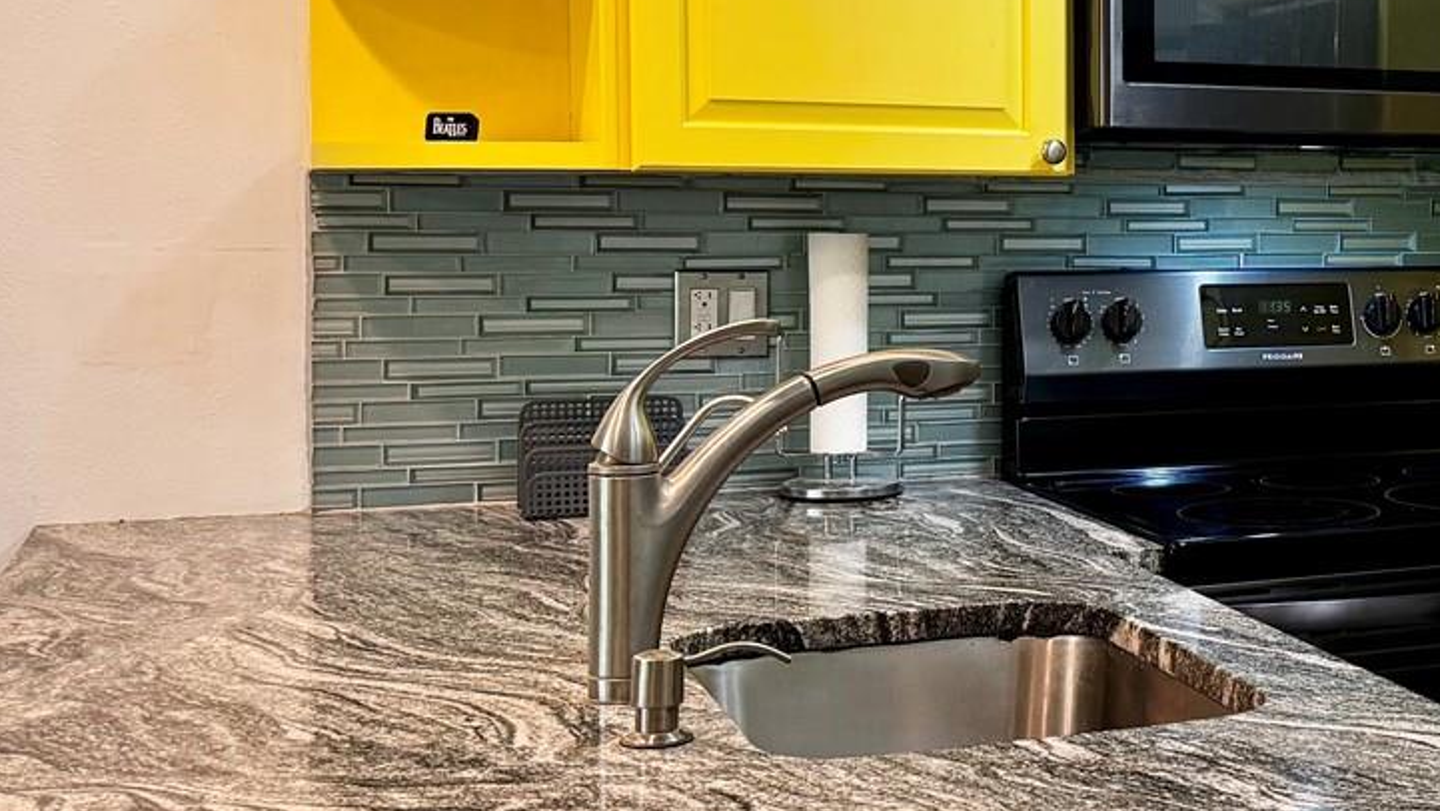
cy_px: 272
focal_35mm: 58
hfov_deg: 33.3
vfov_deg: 20.7
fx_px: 2215
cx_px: 1398
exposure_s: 1/120
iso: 160
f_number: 1.78
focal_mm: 6.76
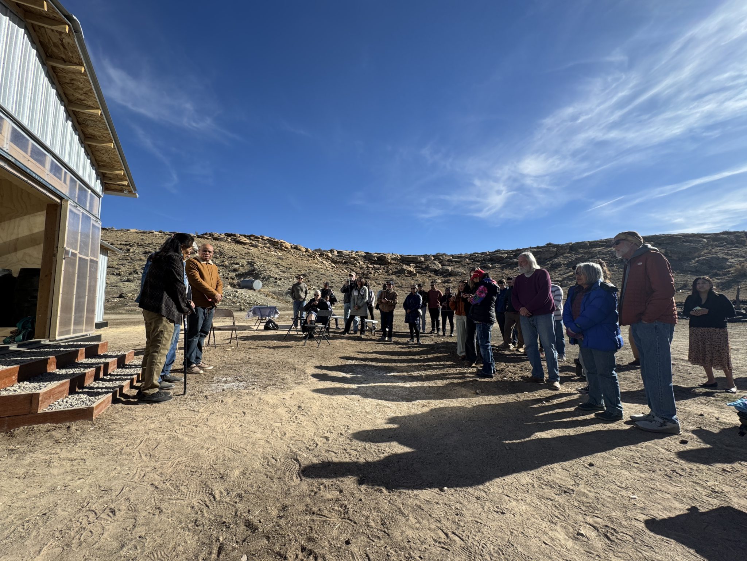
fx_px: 302
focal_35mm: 14
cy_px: 280
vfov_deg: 85.7
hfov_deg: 102.1
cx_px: 374
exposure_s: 1/1789
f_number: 2.2
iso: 50
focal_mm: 2.22
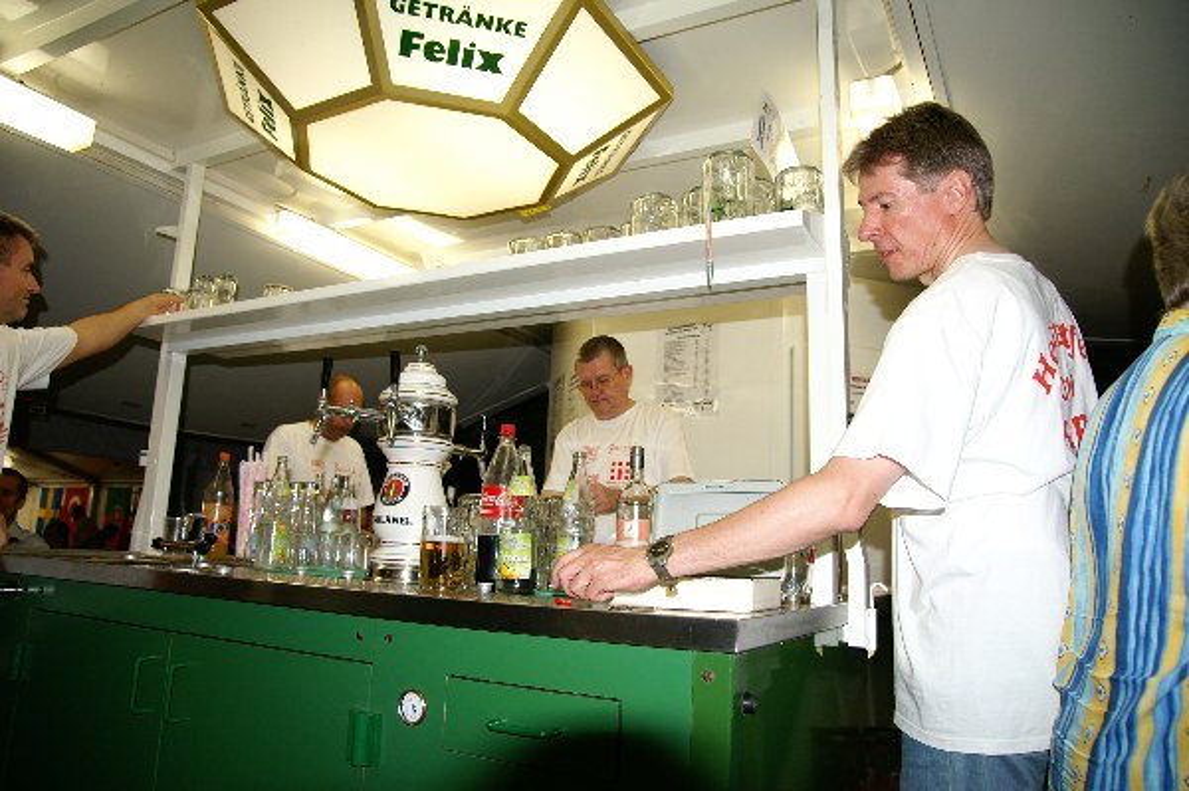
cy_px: 396
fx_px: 792
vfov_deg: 53.1
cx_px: 594
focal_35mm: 24
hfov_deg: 73.8
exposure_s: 1/60
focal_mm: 16
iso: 200
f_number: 3.5
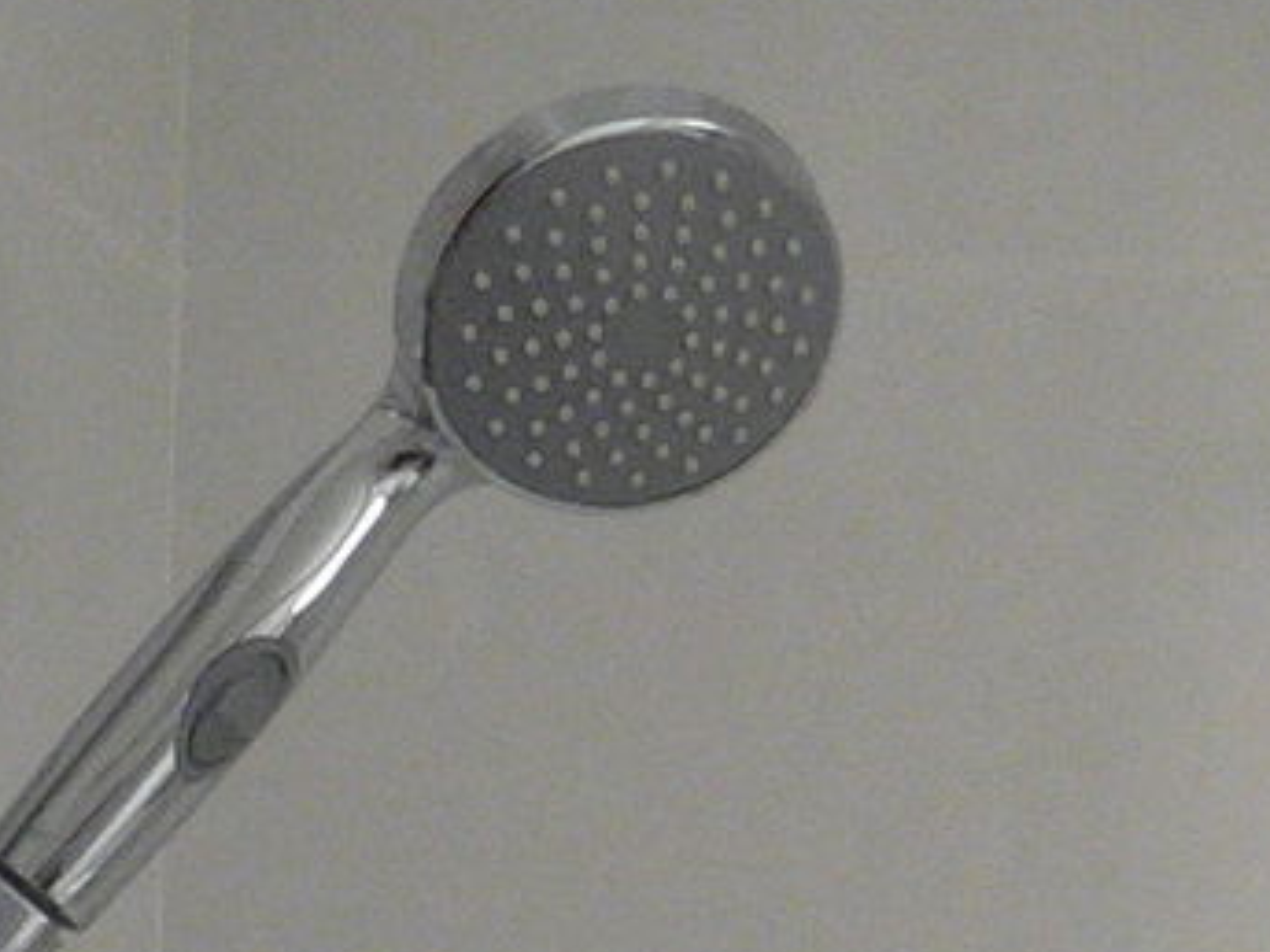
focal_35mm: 163
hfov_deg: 11.9
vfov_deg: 9.1
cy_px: 948
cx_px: 1377
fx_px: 5980
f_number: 2.8
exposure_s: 1/15
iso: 200
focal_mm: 5.8
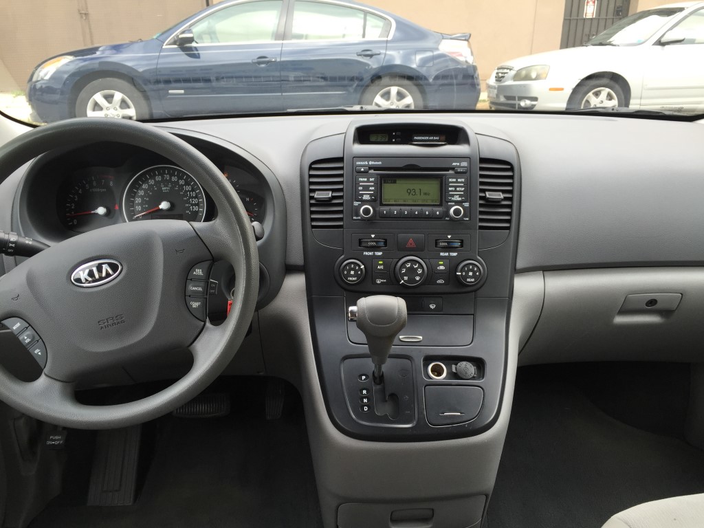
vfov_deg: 48.2
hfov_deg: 61.7
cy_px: 264
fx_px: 590
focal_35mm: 29
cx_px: 352
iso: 32
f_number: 2.2
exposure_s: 1/178
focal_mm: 4.15
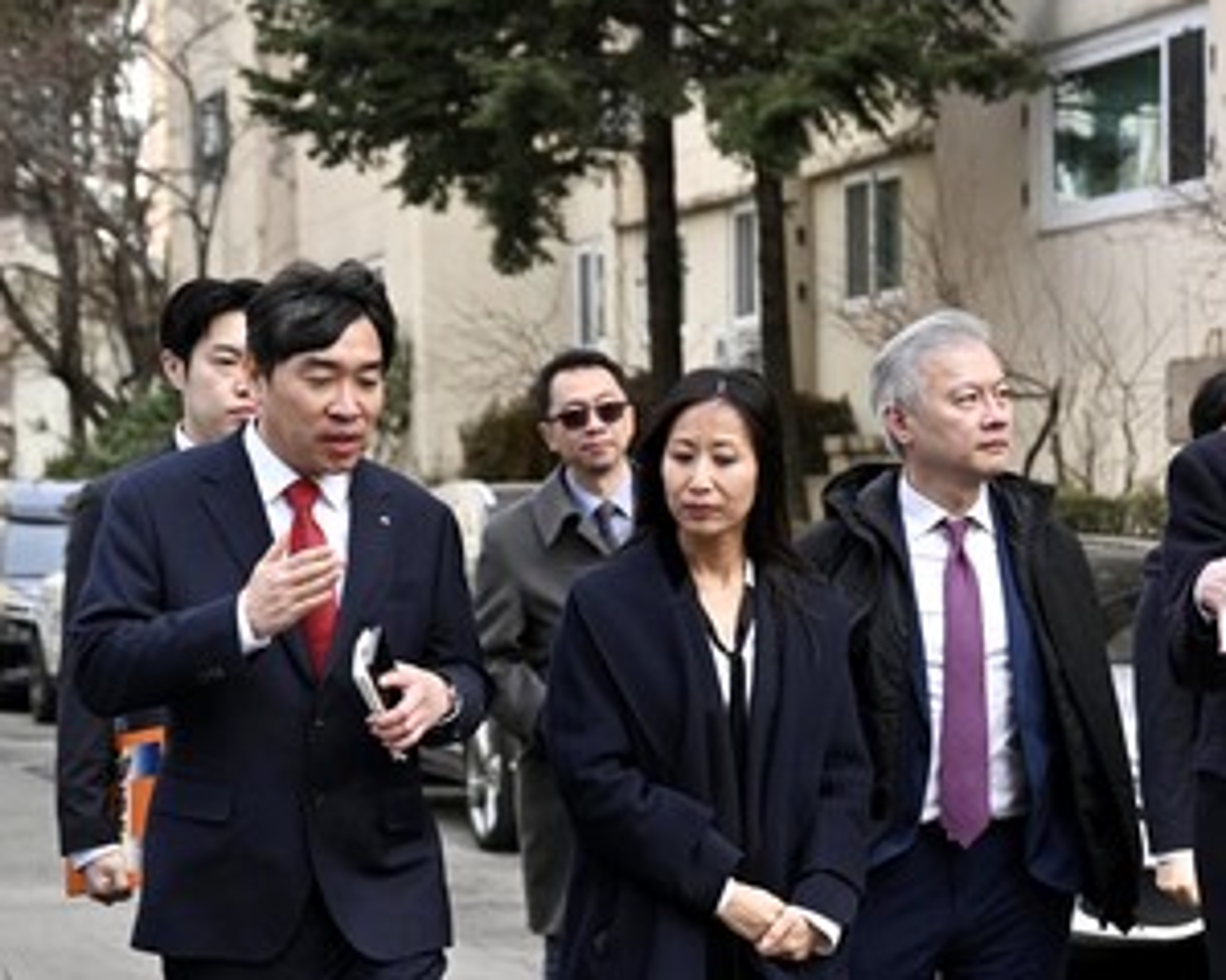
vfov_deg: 18.8
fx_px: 2938
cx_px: 1095
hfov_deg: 23.0
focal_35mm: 81
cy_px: 750
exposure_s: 1/500
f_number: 3.5
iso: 160
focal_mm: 43
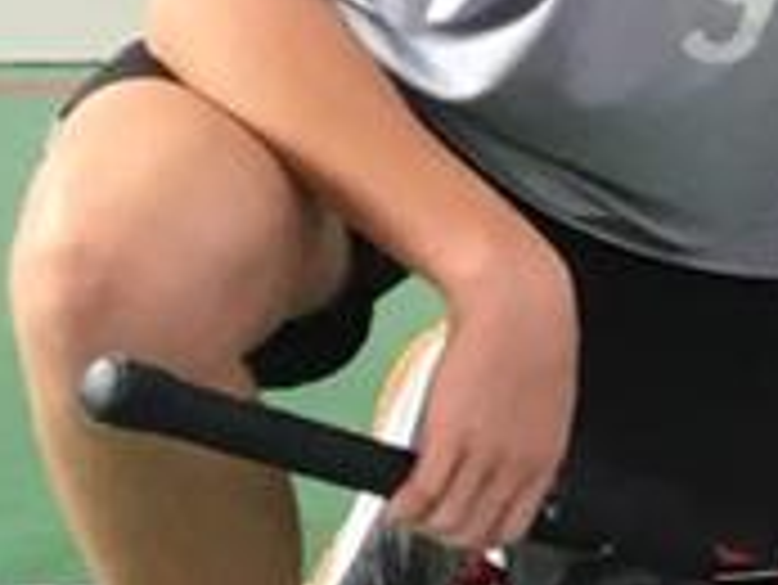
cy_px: -306
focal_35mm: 224
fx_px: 5038
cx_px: 2087
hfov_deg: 7.9
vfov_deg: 6.5
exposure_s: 1/33
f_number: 2.2
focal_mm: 4.15
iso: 50
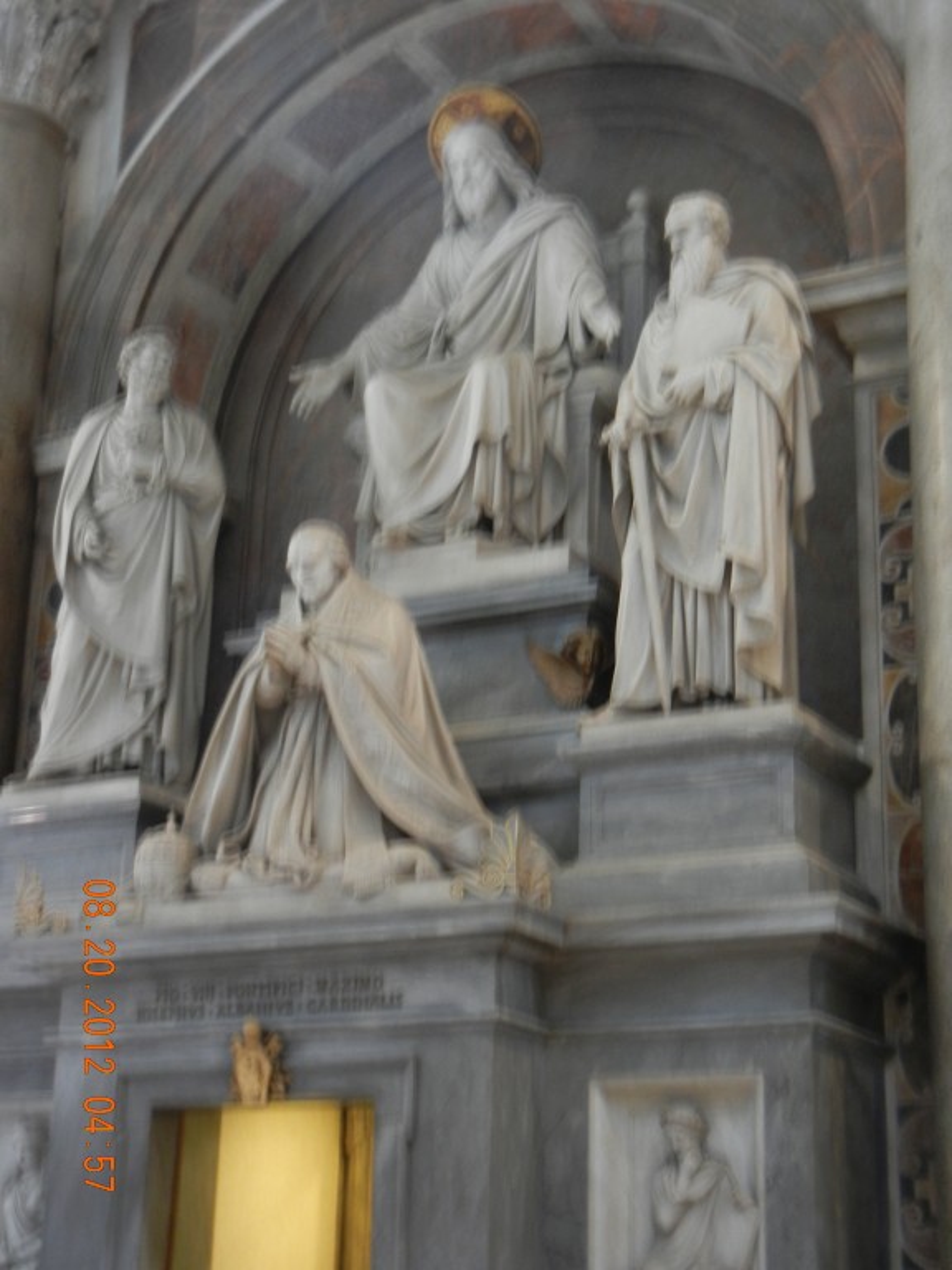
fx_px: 2163
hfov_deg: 24.8
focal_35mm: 59
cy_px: 635
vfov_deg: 32.7
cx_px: 476
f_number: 4
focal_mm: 10.6
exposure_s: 1
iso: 362
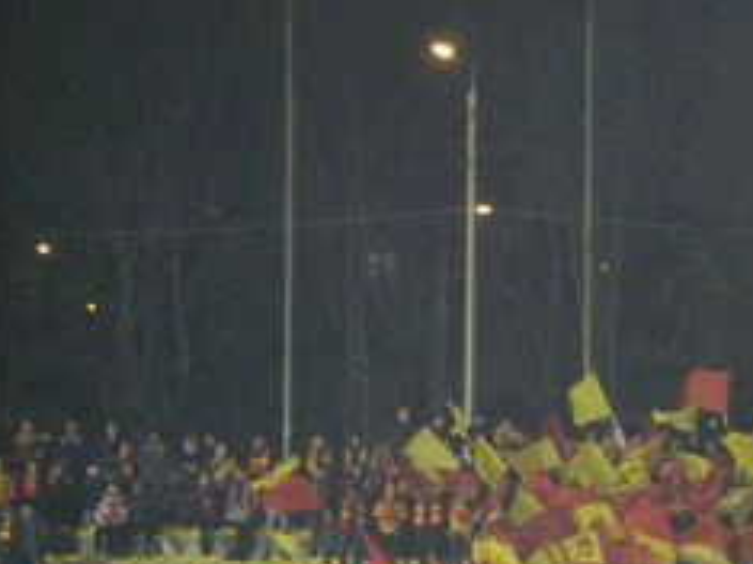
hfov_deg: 5.5
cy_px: 527
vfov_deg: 4.2
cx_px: 897
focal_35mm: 356
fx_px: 7740
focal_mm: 24.2
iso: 800
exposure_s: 1/25
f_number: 4.3
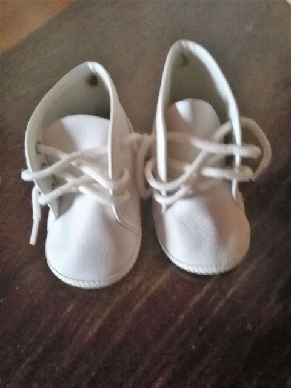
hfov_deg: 51.4
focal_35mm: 27
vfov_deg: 65.3
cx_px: 146
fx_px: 303
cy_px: 194
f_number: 4
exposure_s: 1/17.1
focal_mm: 4.5
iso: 1250
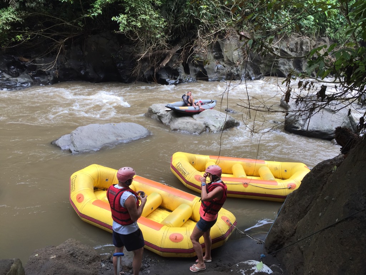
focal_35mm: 29
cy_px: 138
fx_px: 307
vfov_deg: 48.2
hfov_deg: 61.7
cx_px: 183
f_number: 2.2
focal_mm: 4.15
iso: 32
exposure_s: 1/117
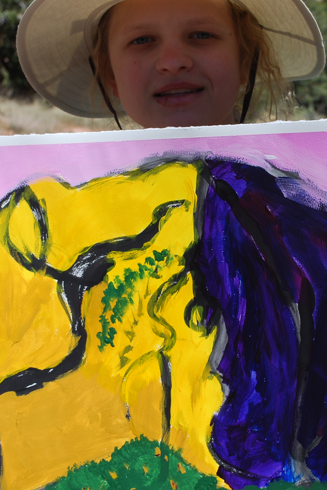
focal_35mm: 96
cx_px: 199
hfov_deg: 14.3
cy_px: 262
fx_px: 1307
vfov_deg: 21.3
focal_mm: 35
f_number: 8
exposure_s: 1/250
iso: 100
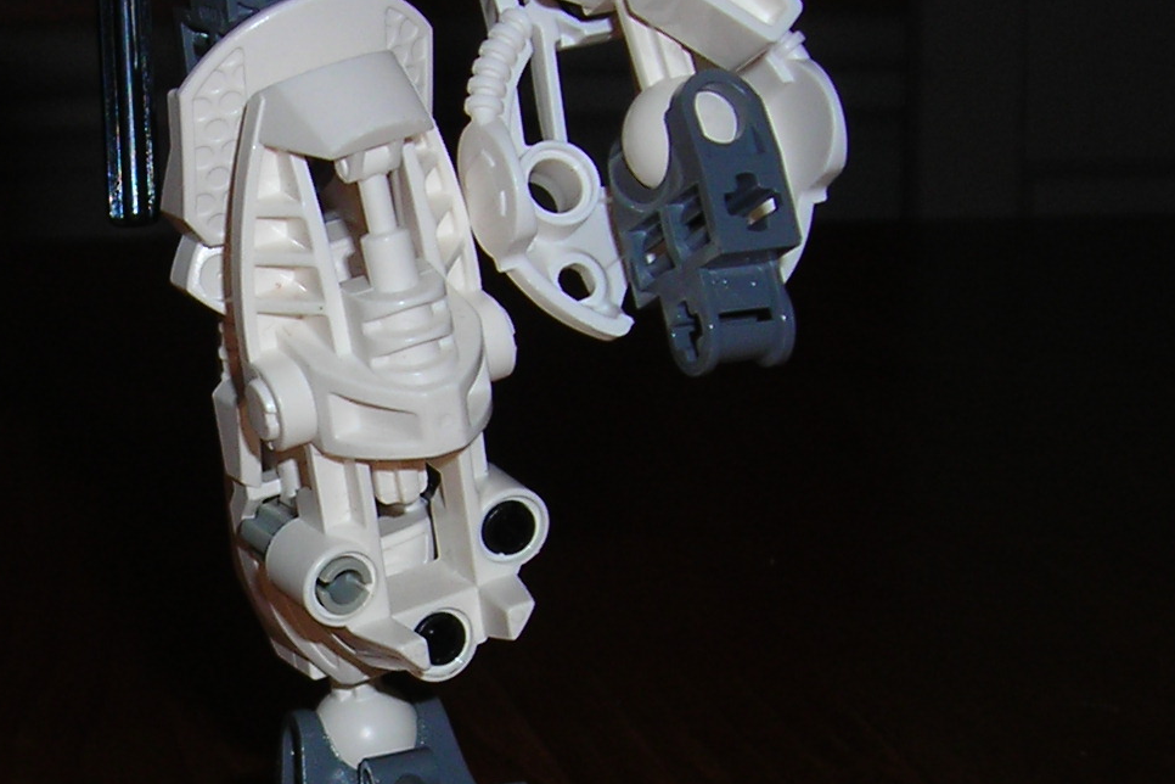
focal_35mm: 106
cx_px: 201
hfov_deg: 19.0
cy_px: 800
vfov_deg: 12.7
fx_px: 3459
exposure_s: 1/60.1
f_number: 6.4
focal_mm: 6.3
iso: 50
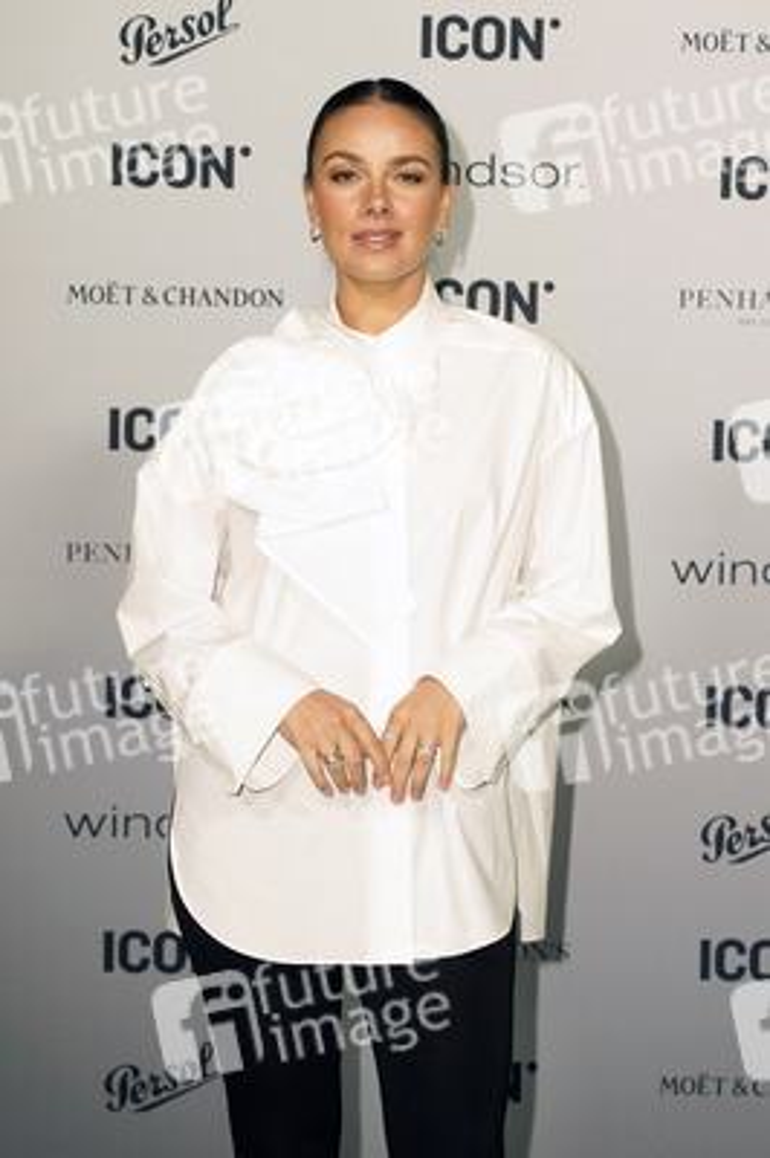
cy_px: 579
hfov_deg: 20.9
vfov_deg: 31.0
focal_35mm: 65
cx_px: 385
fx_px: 2089
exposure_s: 1/250
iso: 1600
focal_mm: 65
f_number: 5
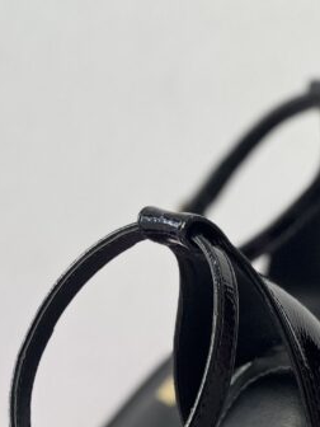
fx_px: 2638
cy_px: 512
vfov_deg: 9.1
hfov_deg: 6.9
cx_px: 116
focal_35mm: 214
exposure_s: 1/120
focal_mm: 9
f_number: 2.8
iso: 125
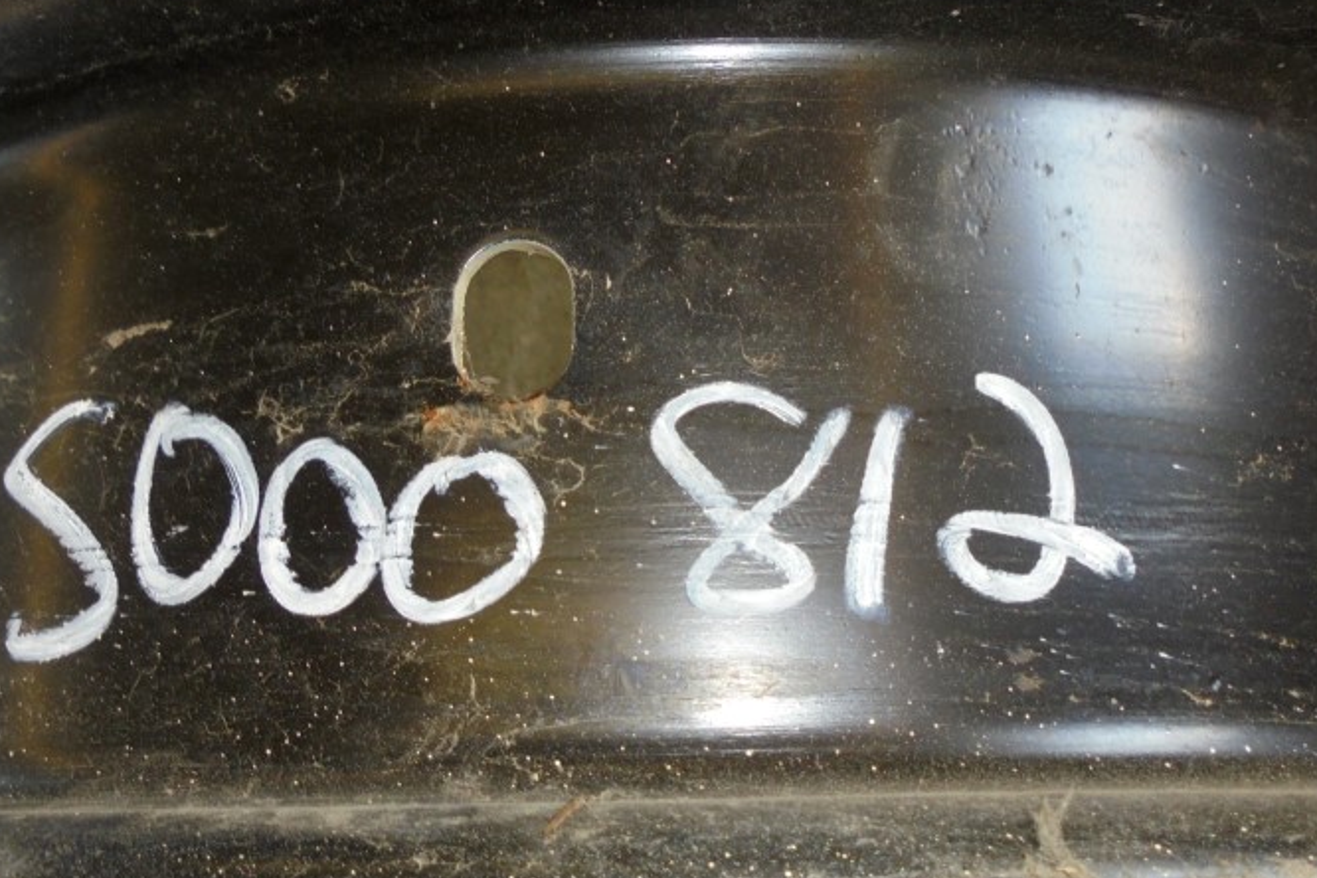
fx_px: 1427
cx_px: 579
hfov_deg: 49.4
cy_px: 401
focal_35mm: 39
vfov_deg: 34.2
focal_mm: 4.6
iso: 100
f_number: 3.5
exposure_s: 1/30
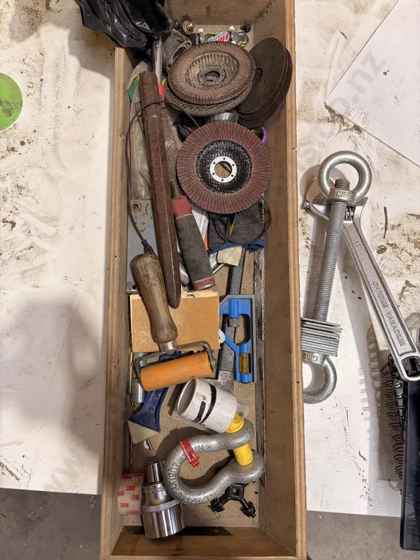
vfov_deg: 67.3
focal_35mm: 26
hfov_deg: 53.1
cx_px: 210
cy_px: 280
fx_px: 421
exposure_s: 1/100
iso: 80
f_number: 1.6
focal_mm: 5.96
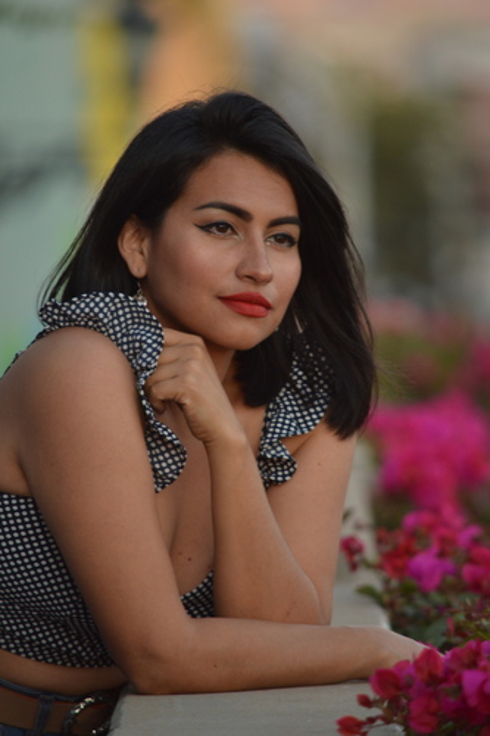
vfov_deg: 4.6
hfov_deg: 3.1
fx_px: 9193
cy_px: 368
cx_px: 245
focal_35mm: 450
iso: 400
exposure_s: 1/100
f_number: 13
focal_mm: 300
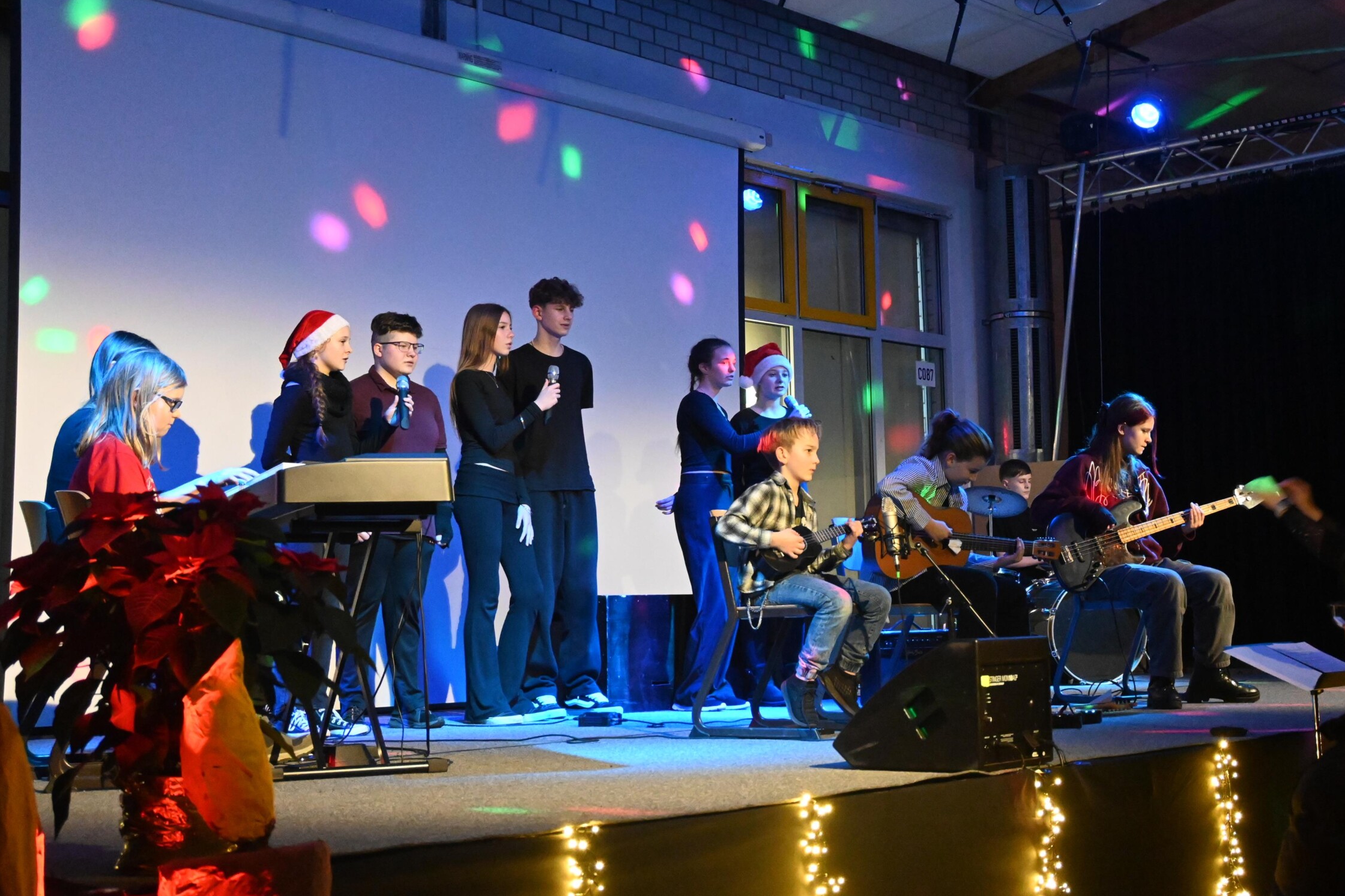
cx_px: 739
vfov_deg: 28.0
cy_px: 385
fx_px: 1793
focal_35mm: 48
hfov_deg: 41.1
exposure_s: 1/50
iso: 6400
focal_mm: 28
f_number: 5
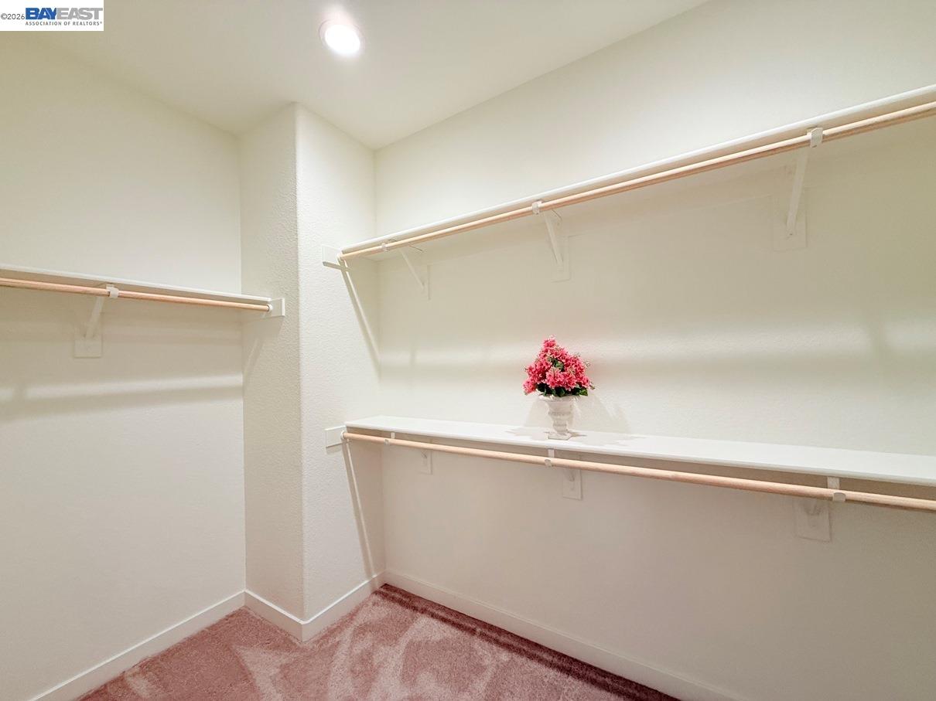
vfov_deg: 85.7
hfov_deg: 102.1
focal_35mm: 14
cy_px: 350
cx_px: 468
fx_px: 378
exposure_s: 1/120
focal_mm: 2.22
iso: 160
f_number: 2.2
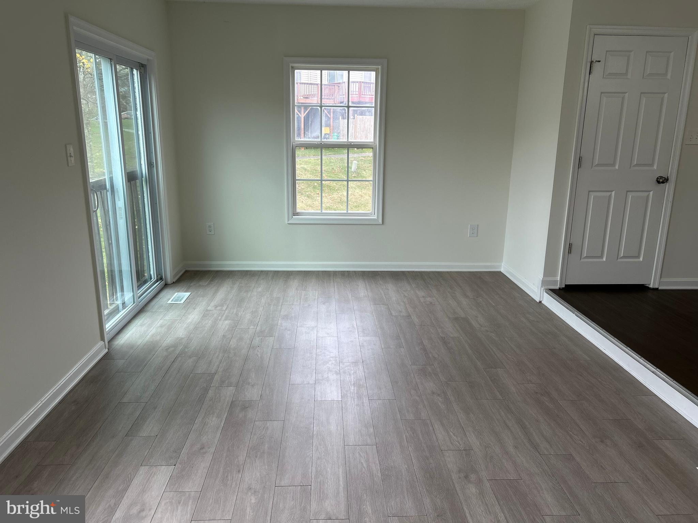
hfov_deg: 67.3
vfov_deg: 53.1
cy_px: 262
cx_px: 349
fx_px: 524
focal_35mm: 26
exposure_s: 1/142
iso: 32
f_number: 1.5
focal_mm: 5.7
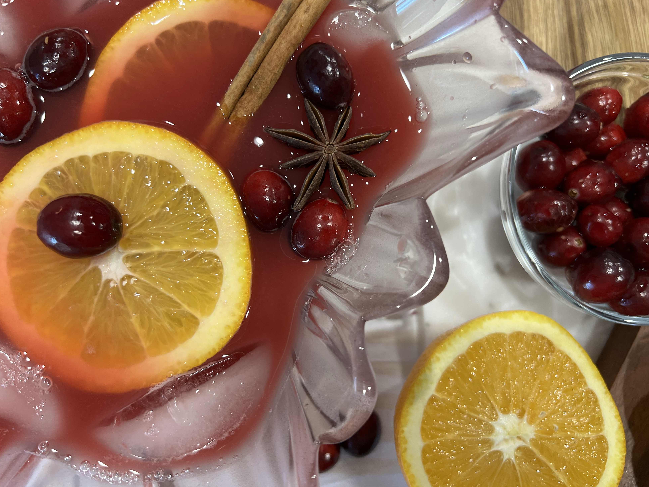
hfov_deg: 65.3
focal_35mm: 27
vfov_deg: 51.4
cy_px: 243
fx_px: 506
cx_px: 314
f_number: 1.5
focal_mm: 5.7
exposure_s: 1/60
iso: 125
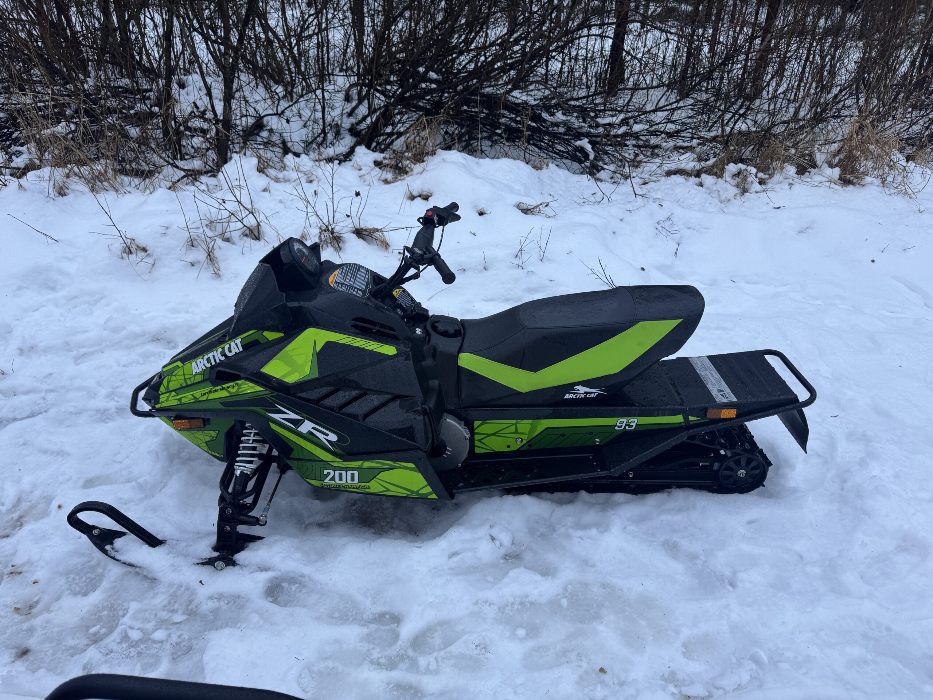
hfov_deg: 71.6
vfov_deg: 56.8
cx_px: 466
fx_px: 647
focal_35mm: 24
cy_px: 350
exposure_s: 1/100
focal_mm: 6.76
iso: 80
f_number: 1.78
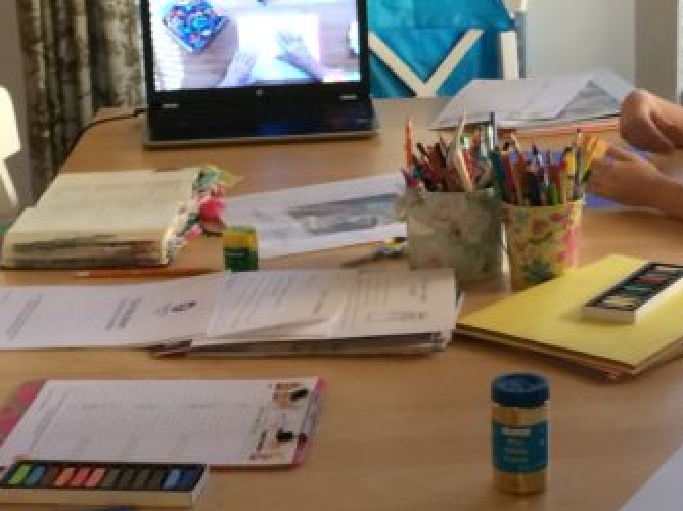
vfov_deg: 16.6
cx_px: 436
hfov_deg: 22.0
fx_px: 1755
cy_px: 251
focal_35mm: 89
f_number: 2.2
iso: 100
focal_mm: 4.15
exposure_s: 1/30
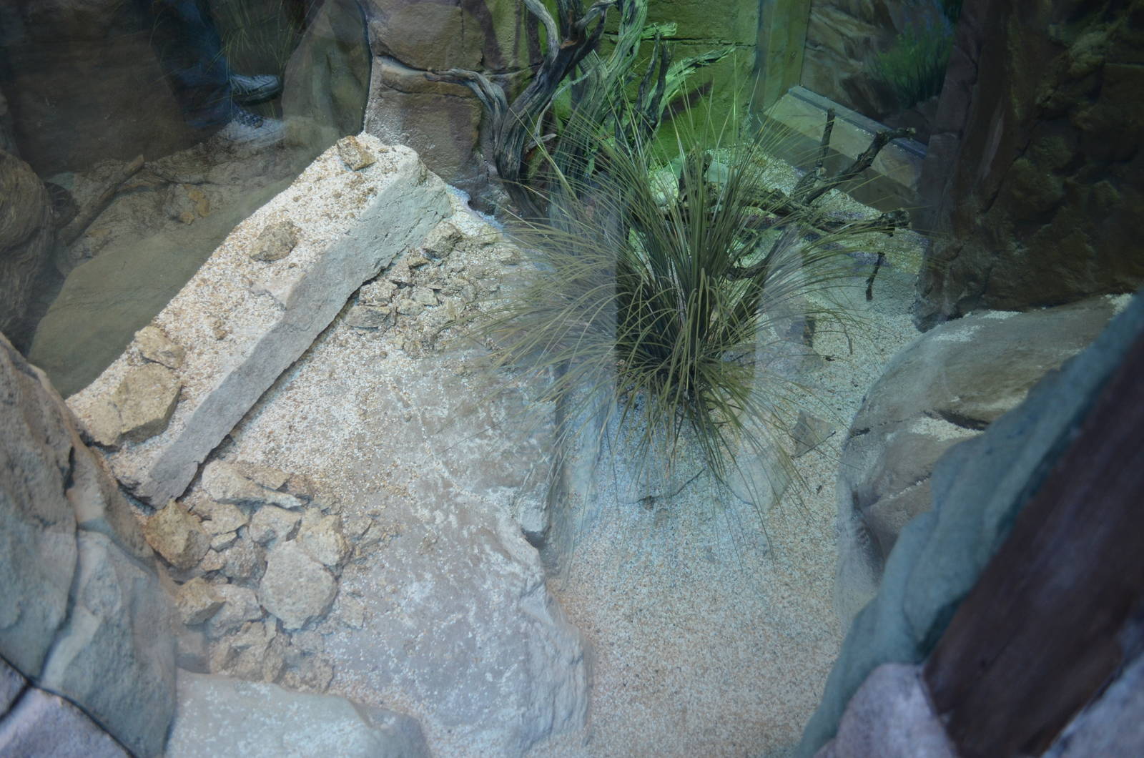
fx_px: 856
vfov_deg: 47.7
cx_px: 572
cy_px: 379
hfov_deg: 67.5
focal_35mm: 27
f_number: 4
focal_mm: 18
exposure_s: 1/60
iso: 560
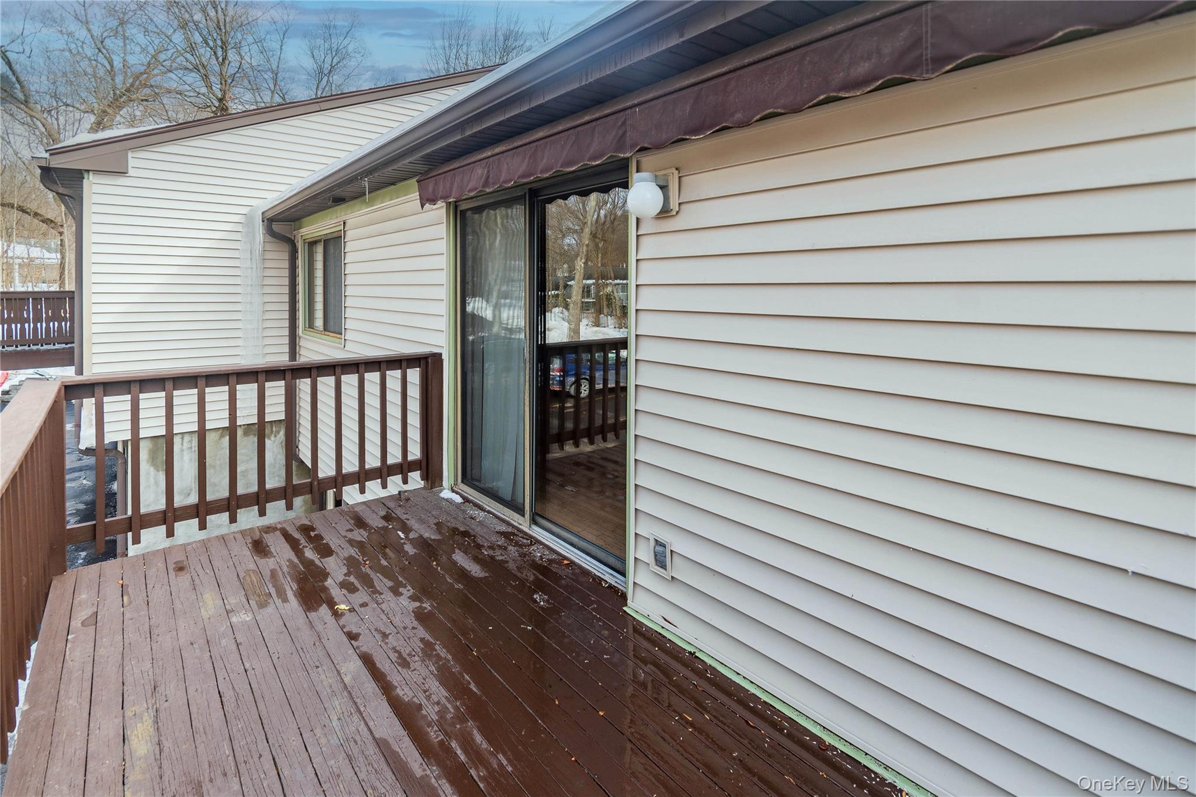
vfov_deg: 77.3
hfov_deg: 100.4
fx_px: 498
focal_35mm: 15
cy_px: 398
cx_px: 598
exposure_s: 1/160
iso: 100
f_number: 6.3
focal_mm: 10
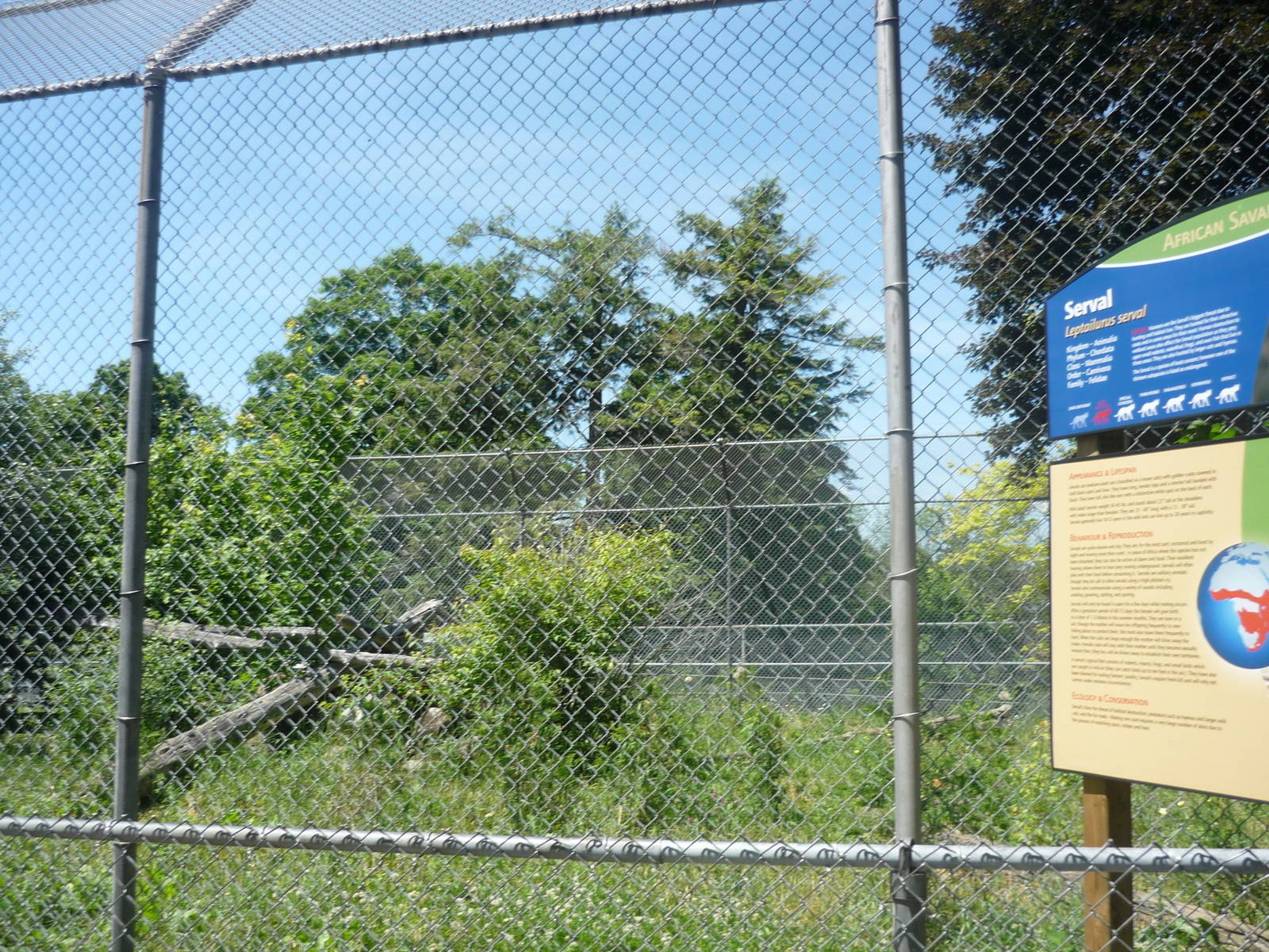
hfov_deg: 55.4
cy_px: 476
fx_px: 1210
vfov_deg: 42.9
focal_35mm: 33
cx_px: 634
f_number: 2.8
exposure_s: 1/800
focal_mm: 5.5
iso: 100
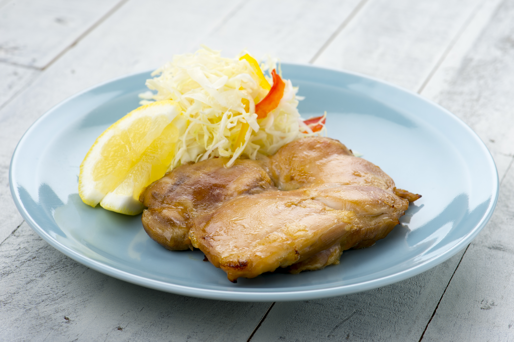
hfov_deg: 19.5
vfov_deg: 13.0
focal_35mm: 105
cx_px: 257
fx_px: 1498
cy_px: 171
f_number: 13
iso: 100
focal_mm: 105
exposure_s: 1/125
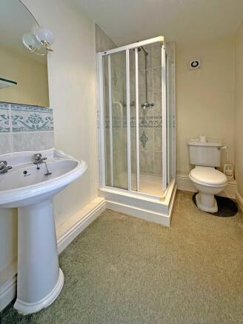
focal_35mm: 14
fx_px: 131
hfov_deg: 85.7
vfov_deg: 102.0
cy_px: 162
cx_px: 122
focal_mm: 2.22
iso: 160
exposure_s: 1/100
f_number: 2.2
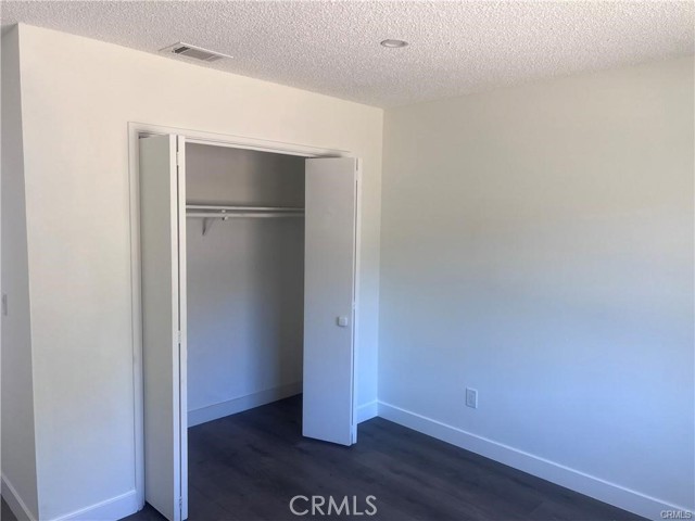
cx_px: 348
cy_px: 260
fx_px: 522
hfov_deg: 67.3
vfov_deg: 53.1
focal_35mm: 26
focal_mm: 5.7
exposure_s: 1/121
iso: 64
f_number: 1.5
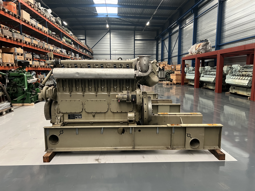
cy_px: 96
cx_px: 128
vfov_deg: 53.1
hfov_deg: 67.3
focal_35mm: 26
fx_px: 192
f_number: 1.5
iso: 320
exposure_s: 1/60
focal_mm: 5.7
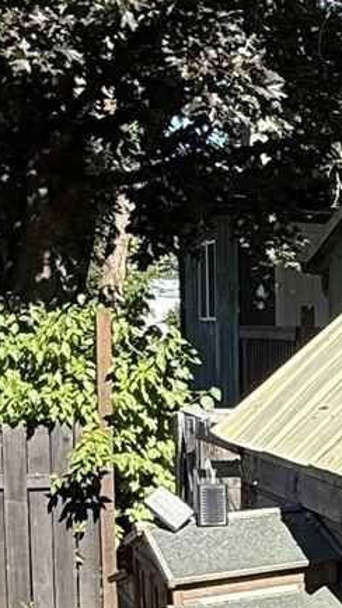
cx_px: 722
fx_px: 1306
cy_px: 548
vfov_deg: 25.4
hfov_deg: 12.7
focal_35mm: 81
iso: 50
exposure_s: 1/619
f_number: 2.2
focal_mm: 2.22
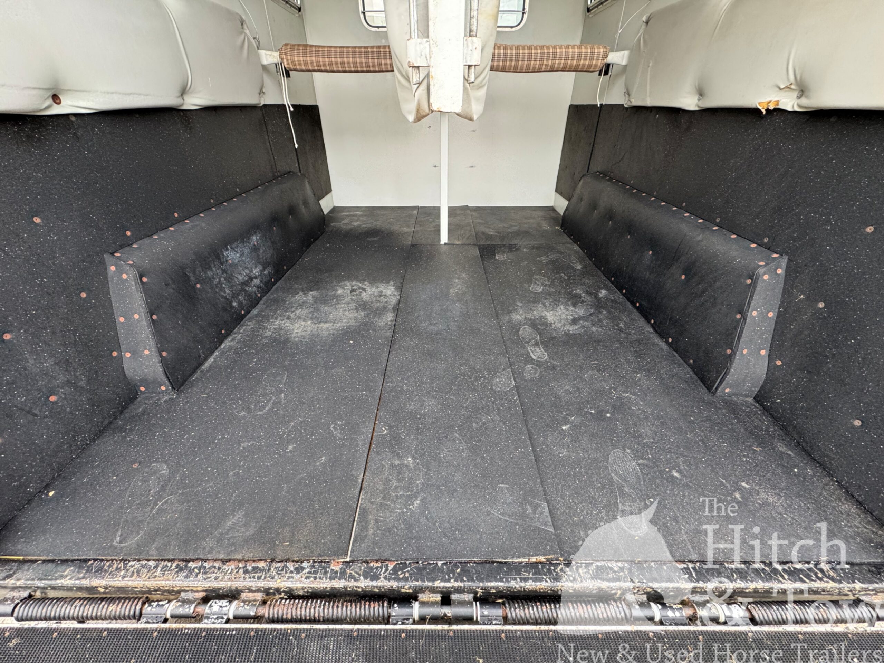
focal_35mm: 14
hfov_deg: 102.1
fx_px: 358
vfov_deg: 85.7
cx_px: 442
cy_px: 332
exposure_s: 1/99
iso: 250
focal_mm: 2.22
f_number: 2.2
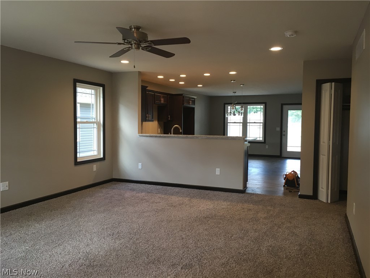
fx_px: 310
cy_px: 139
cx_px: 185
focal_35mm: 29
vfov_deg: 48.2
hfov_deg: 61.7
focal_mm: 4.15
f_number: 2.2
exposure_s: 1/30
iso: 50
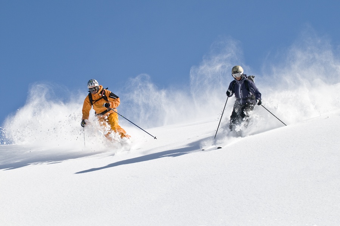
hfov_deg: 15.2
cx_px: 170
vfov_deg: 10.1
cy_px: 113
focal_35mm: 135
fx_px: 1274
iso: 200
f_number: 8
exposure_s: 1/800
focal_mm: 90
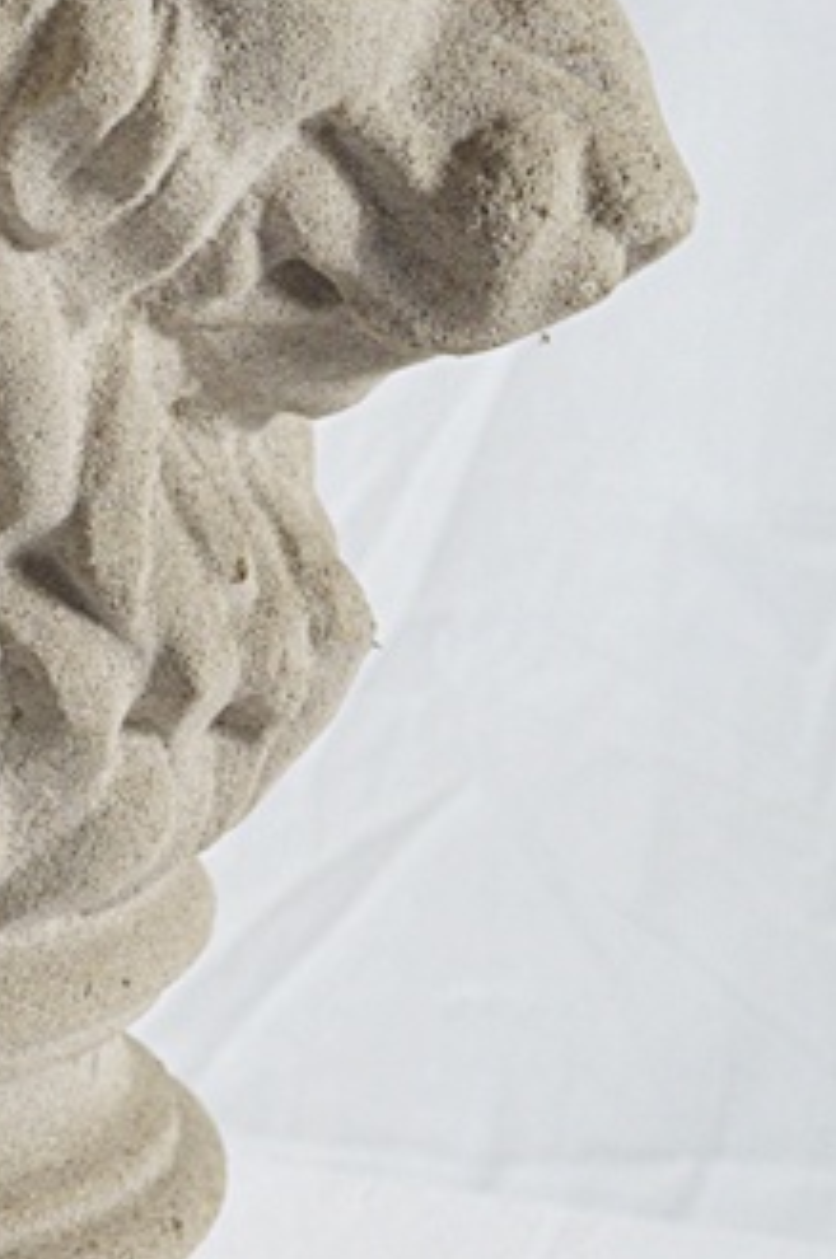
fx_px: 3180
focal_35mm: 91
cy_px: 645
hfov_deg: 14.5
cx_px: -193
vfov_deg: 22.4
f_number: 5
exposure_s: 1/100
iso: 400
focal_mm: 20
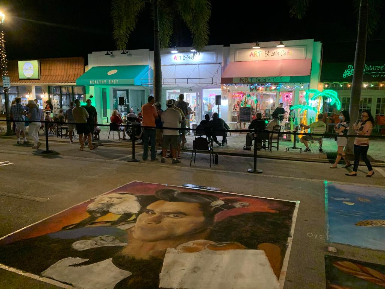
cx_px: 192
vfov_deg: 53.1
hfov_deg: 67.3
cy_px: 144
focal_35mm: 26
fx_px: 289
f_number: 1.8
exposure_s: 1/30
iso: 640
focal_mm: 4.25
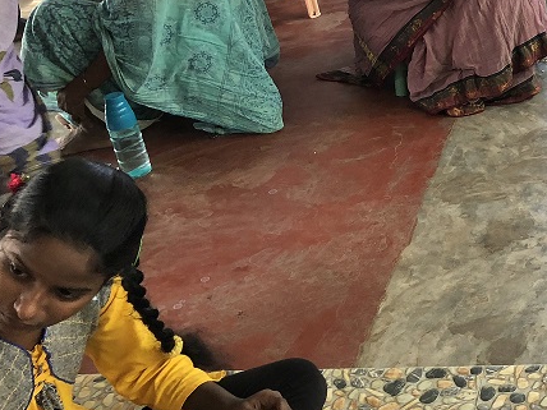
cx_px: 640
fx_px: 1043
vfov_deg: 22.0
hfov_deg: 26.4
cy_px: 100
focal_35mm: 66
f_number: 1.8
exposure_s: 1/25
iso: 32
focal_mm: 3.99
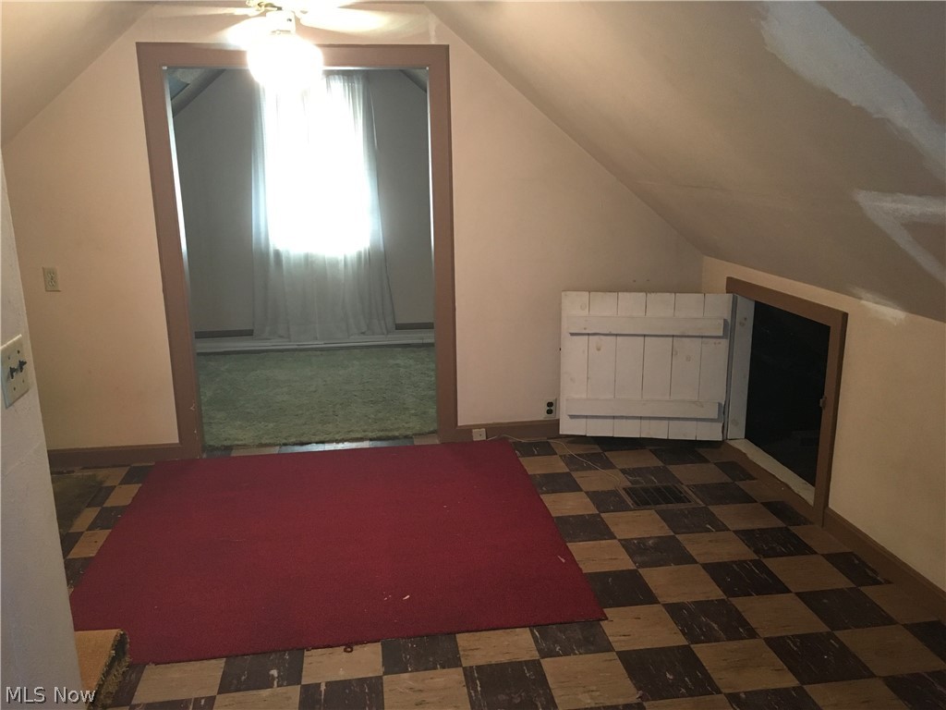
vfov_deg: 48.2
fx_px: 793
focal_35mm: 29
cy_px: 355
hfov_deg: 61.7
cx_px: 473
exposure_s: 1/15
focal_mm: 4.15
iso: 200
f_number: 2.2
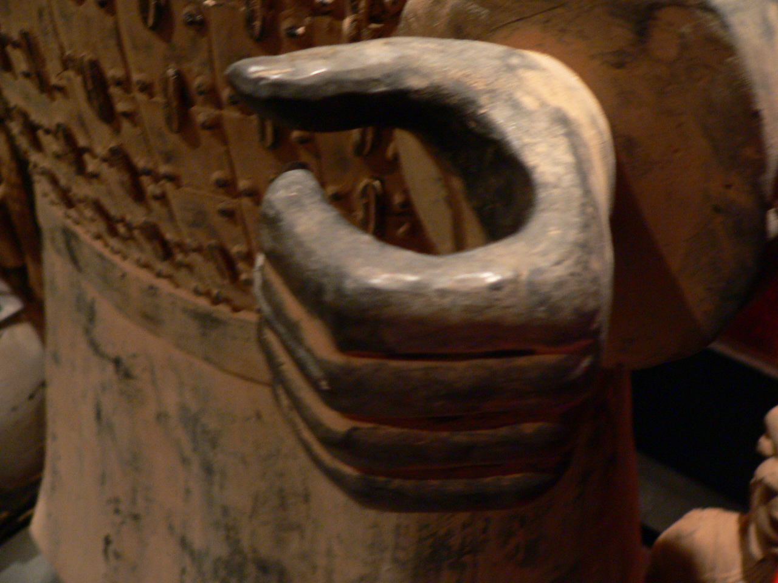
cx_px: 389
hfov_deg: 51.4
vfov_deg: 39.7
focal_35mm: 36
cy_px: 292
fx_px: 809
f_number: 2.8
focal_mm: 6
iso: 200
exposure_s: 1/10
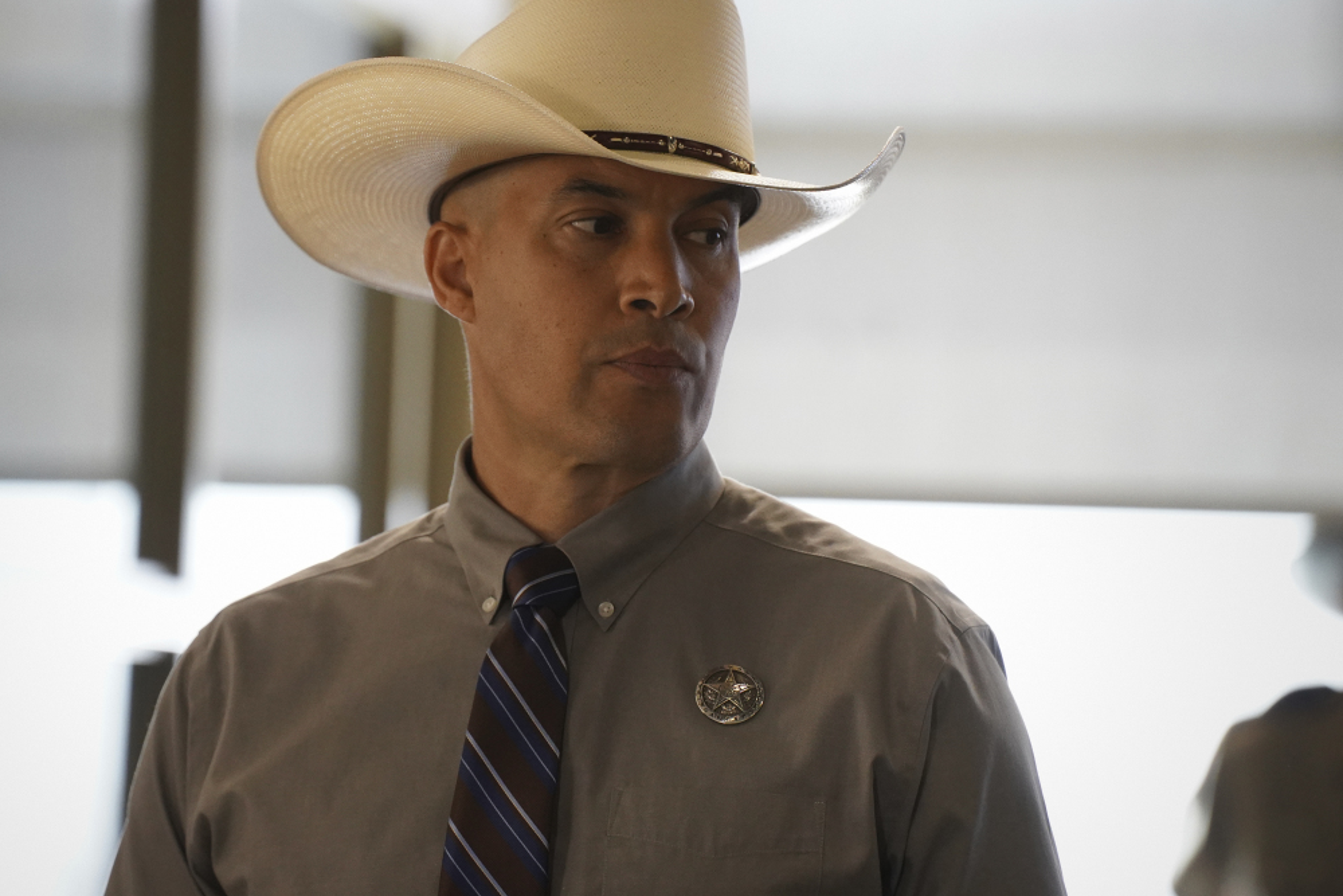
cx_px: 555
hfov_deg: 9.5
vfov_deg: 6.4
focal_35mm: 216
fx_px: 8059
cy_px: 466
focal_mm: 180
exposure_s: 1/400
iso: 5000
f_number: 4.5
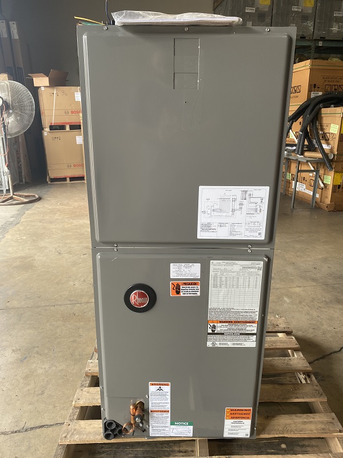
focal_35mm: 26
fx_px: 344
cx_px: 172
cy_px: 229
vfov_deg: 67.3
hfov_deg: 53.1
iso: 80
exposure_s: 1/121
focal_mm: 4.25
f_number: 1.8
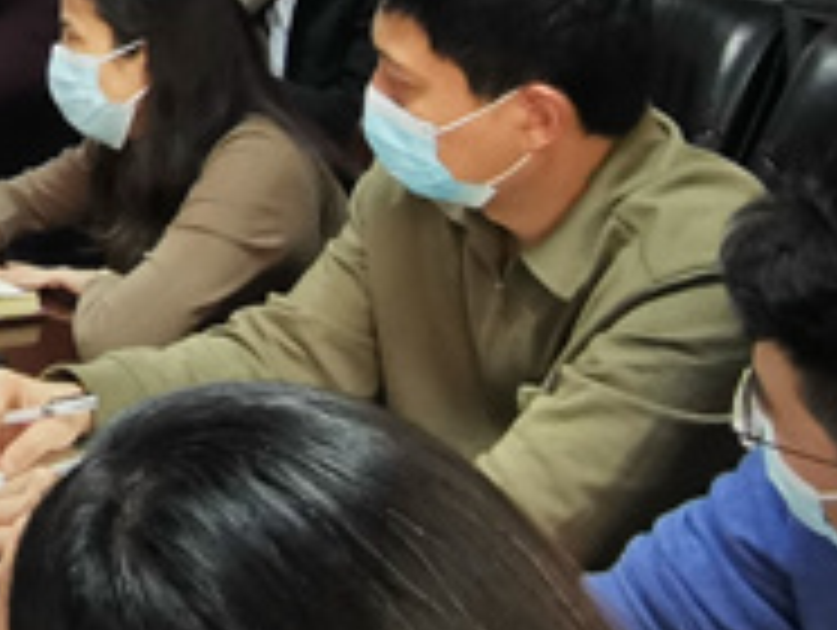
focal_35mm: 73
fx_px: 1767
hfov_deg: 21.4
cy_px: -238
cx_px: -490
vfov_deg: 18.5
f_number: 2.2
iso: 320
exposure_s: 1/25
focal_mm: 2.26
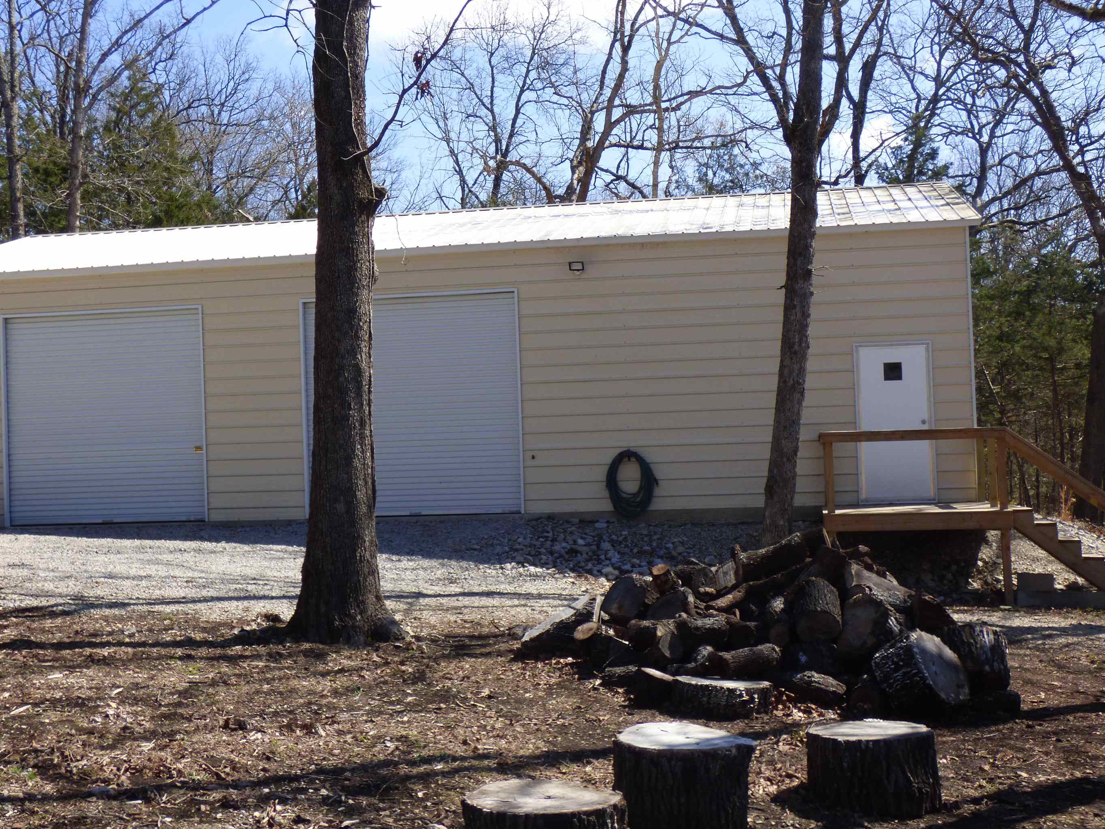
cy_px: 381
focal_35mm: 54
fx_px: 1724
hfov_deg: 35.5
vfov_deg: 27.0
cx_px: 499
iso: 100
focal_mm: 8.24
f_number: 3.8
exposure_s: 1/500
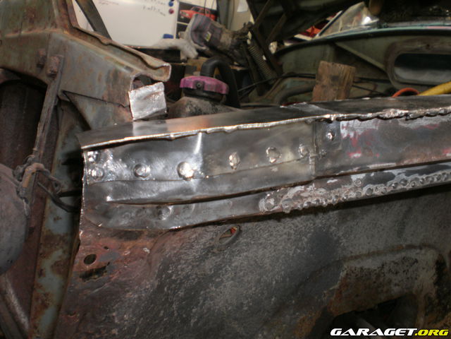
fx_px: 469
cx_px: 226
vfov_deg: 39.7
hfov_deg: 51.4
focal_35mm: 36
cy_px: 170
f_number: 3.1
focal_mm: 6.3
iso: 125
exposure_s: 1/30
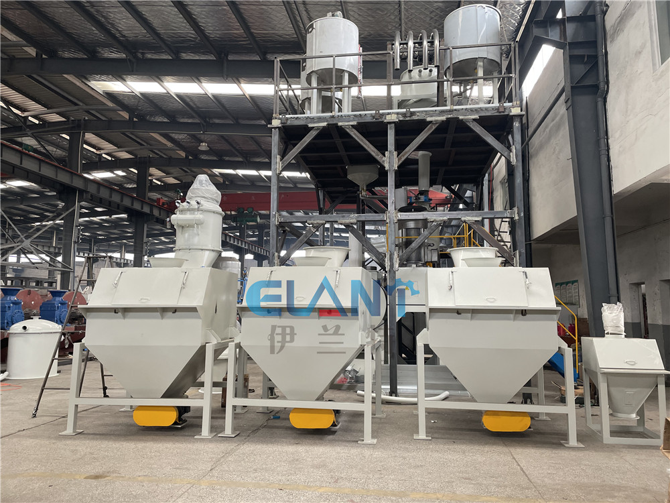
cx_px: 335
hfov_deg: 67.3
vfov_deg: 53.1
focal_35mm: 26
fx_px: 503
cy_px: 252
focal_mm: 4.2
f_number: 1.6
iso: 125
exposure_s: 1/105
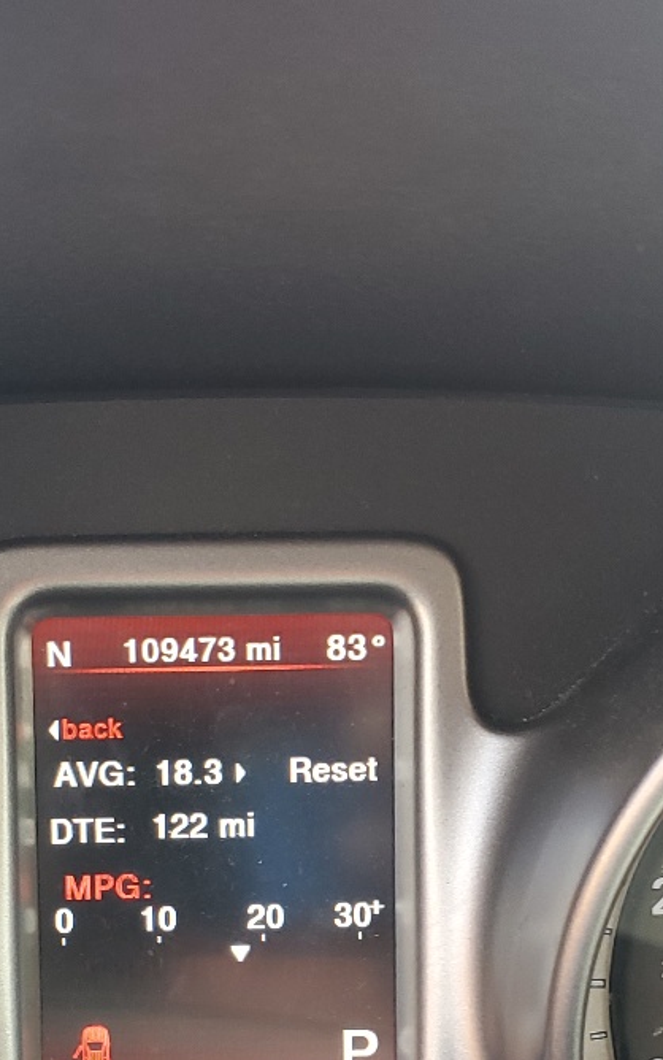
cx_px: 178
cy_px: 939
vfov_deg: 29.8
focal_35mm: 66
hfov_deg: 19.6
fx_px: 1906
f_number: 1.5
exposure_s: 1/60.2
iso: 59
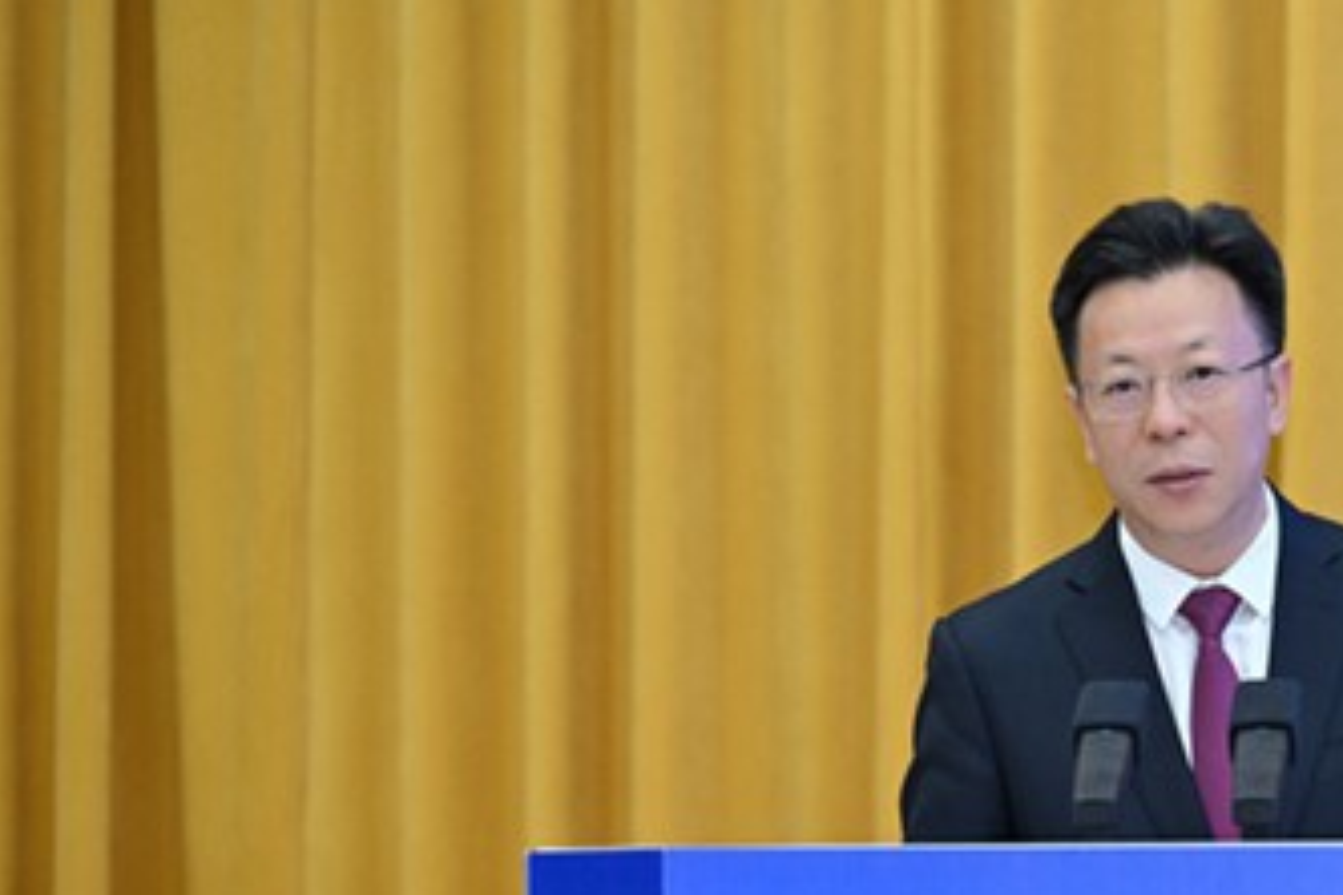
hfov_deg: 7.9
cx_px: 1174
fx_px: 9736
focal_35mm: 261
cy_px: 693
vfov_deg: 5.3
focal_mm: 145
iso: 1000
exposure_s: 1/250
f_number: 3.2
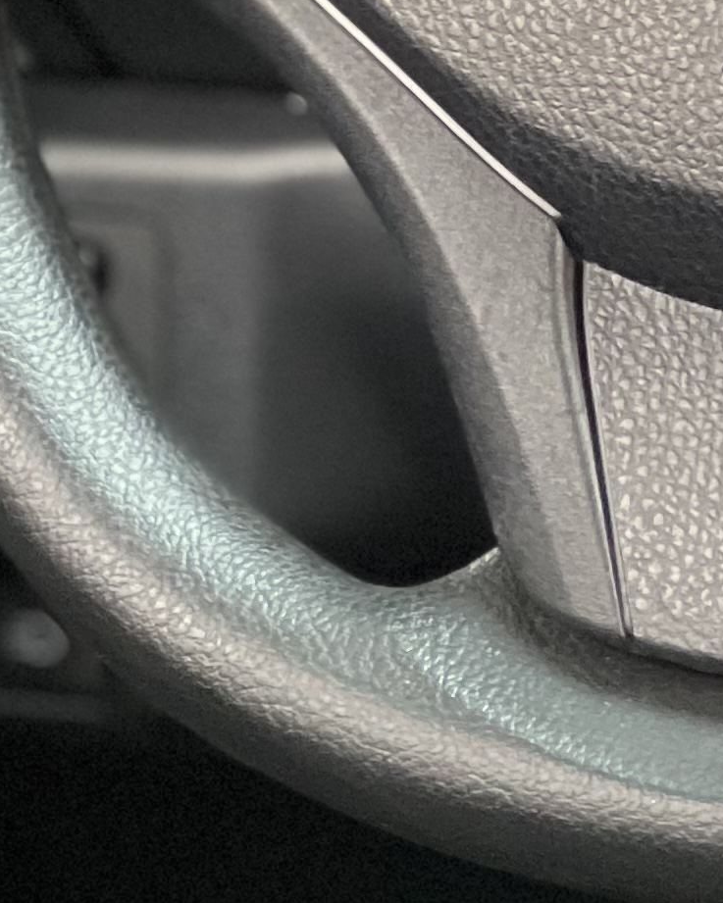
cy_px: -303
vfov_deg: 5.8
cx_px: 1008
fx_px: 8798
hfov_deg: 4.7
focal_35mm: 329
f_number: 2.8
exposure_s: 1/28
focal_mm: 9
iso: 400
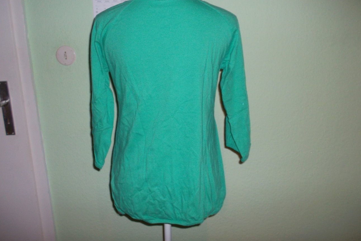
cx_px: 178
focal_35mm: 30
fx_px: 301
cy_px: 105
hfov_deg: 61.9
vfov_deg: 43.5
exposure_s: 1/15
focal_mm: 4.1
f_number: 3.3
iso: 100
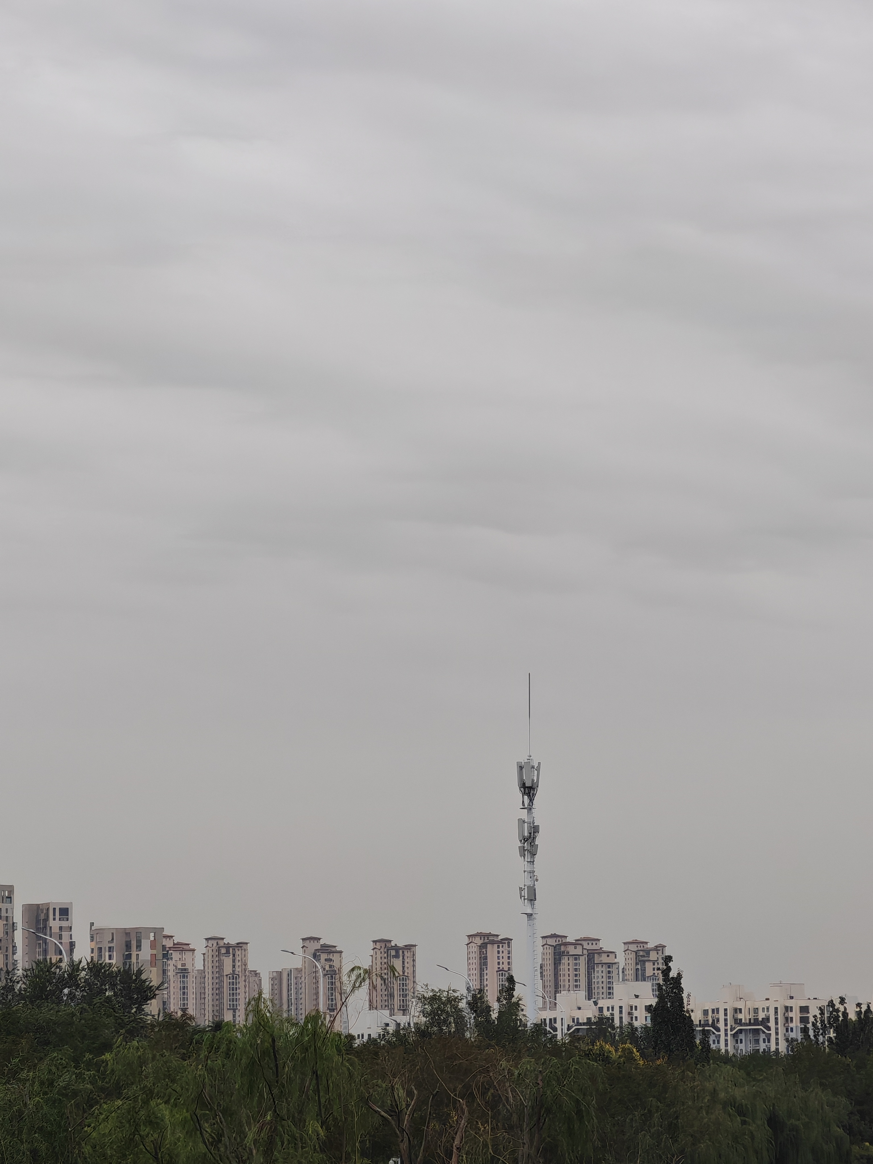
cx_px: 436
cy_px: 582
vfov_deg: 13.8
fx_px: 4809
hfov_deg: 10.4
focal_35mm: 143
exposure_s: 1/150
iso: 50
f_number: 2.4
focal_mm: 8.67
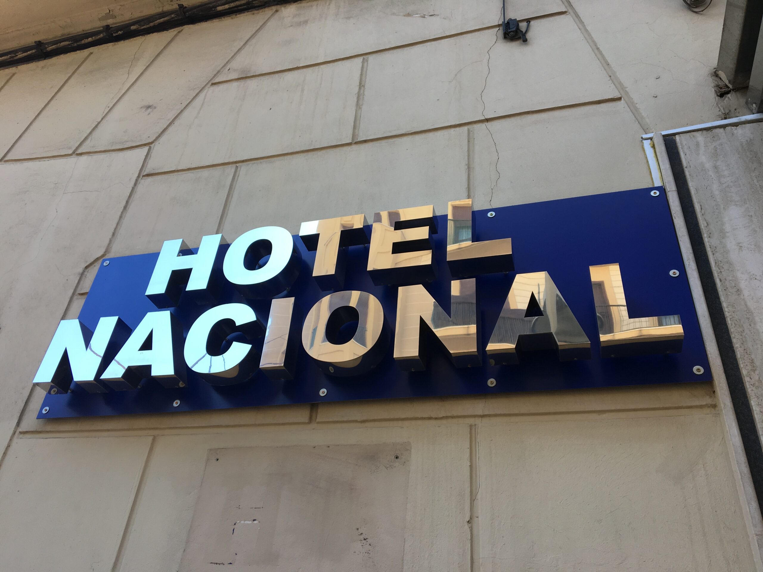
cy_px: 286
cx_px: 382
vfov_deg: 48.2
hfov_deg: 61.7
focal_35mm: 29
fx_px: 639
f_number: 2.2
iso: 25
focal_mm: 4.15
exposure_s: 1/327
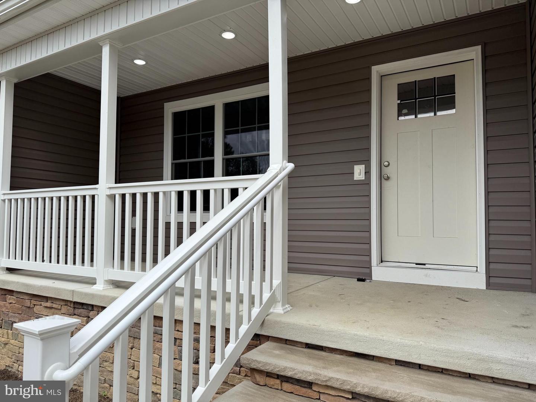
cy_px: 201
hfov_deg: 71.6
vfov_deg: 56.8
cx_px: 268
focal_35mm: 24
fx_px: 372
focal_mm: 6.76
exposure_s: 1/2907
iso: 80
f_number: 1.78
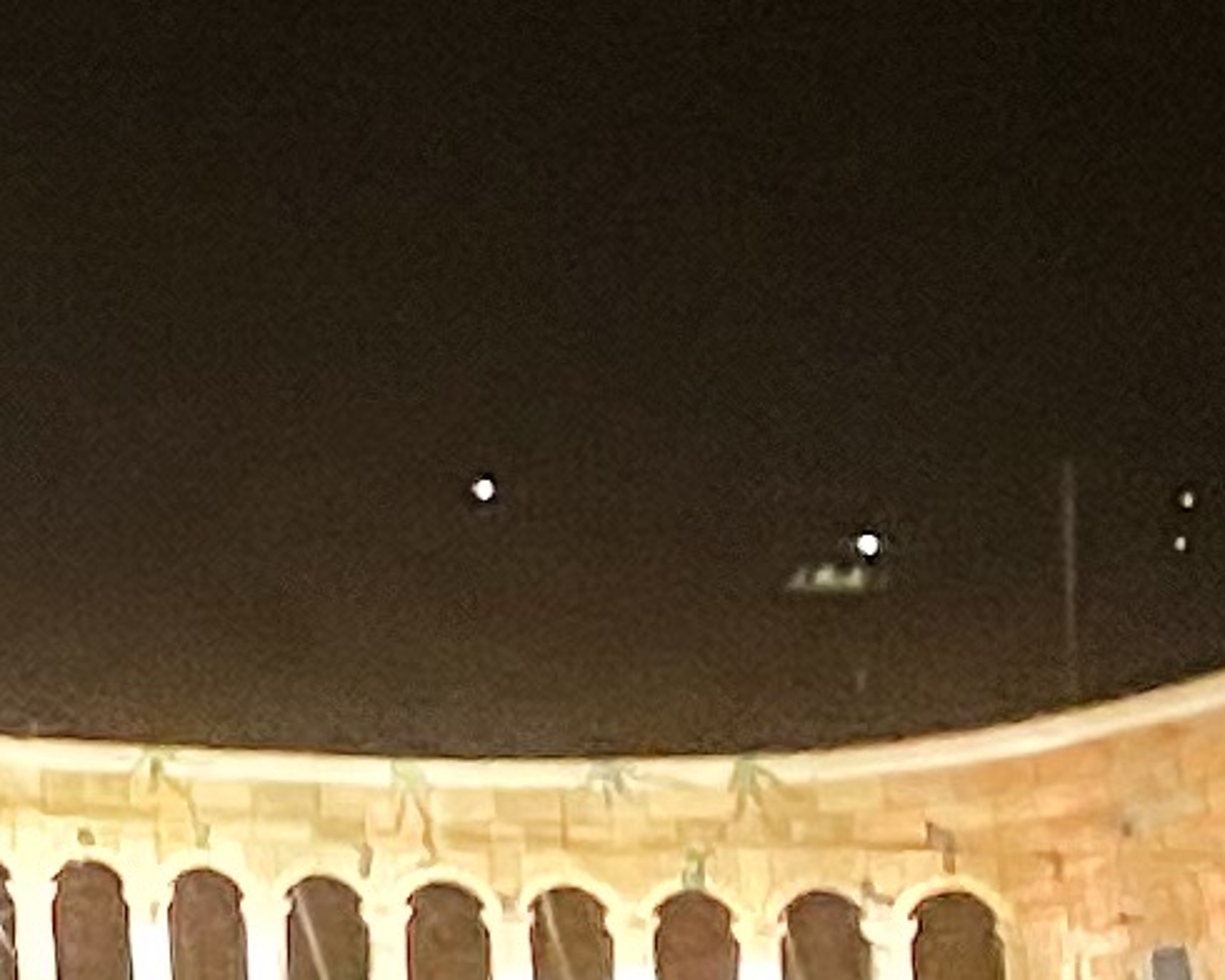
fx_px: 7577
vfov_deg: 7.3
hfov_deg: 7.1
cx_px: -3522
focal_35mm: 209
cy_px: -298
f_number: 1.6
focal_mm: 4.2
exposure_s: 1/30
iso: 800
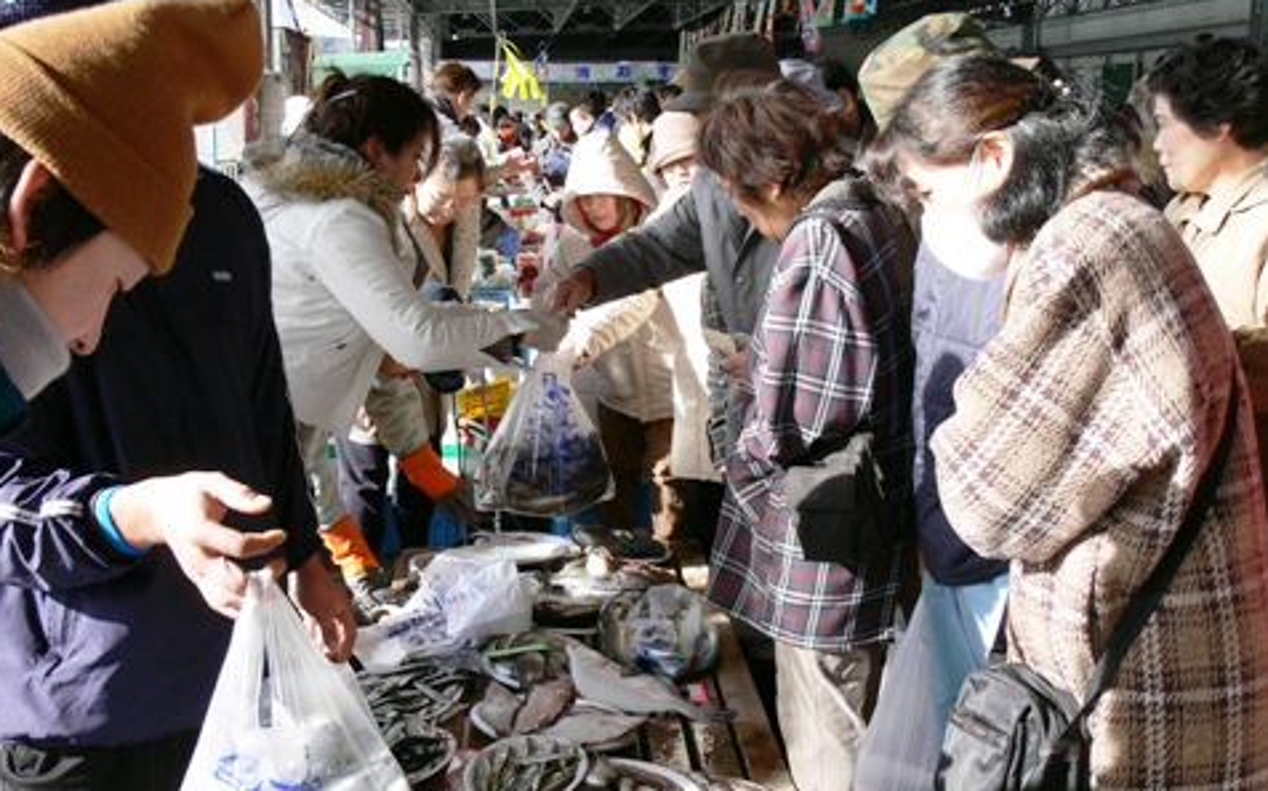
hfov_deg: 50.4
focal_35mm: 39
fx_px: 1347
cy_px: 385
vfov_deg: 32.7
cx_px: 607
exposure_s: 1/125
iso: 80
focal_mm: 7.4
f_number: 4.5
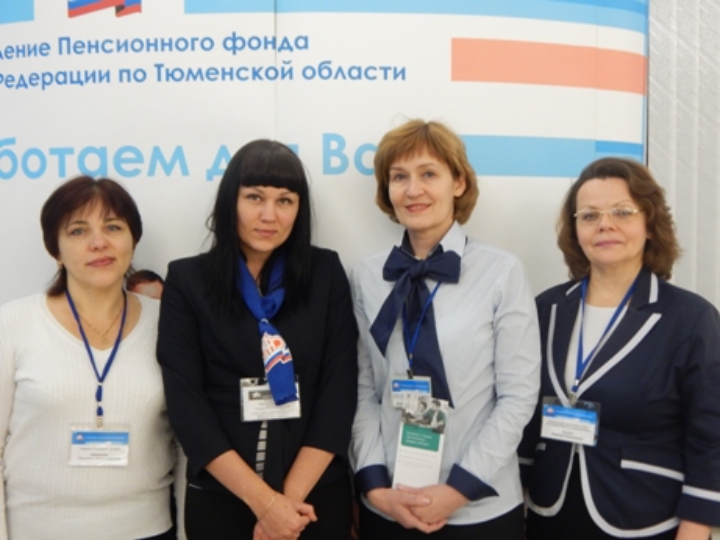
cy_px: 270
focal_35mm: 48
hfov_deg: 39.6
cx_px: 360
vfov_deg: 30.3
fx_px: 999
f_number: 3.7
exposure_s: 1/25
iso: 400
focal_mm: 8.6
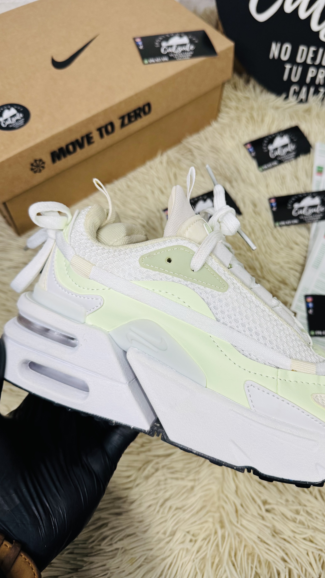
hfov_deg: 42.6
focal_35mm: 27
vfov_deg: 69.8
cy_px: 280
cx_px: 199
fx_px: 414
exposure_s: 1/100
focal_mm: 6.76
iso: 160
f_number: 1.78
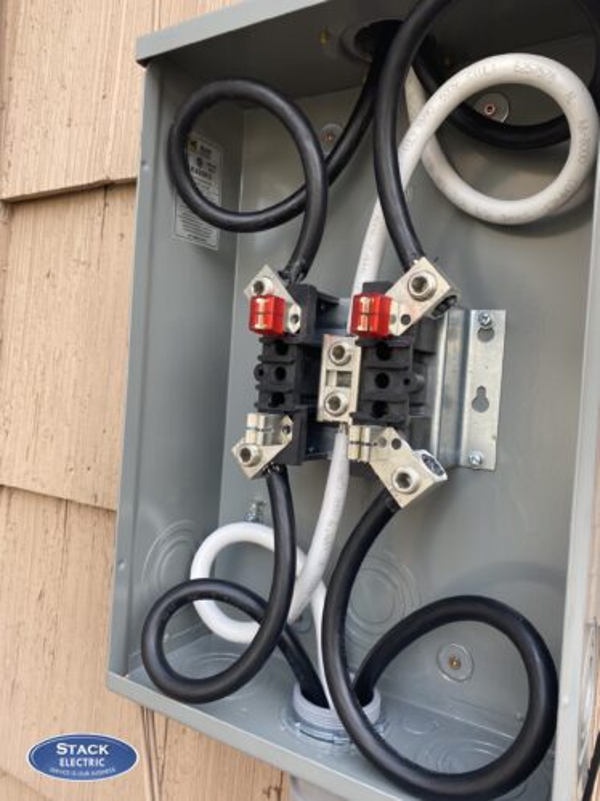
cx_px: 300
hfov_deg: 53.0
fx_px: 601
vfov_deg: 67.3
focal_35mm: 26
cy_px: 400
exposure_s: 1/122
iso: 32
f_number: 1.8
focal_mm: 4.25
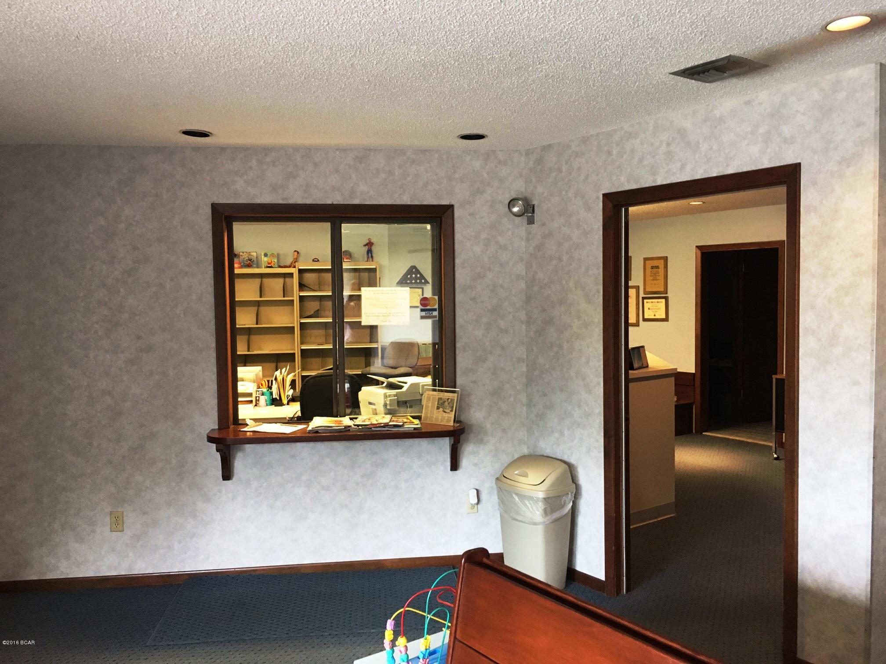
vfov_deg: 48.2
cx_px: 443
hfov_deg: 61.7
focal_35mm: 29
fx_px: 742
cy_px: 332
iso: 125
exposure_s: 1/30
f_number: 2.2
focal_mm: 4.15
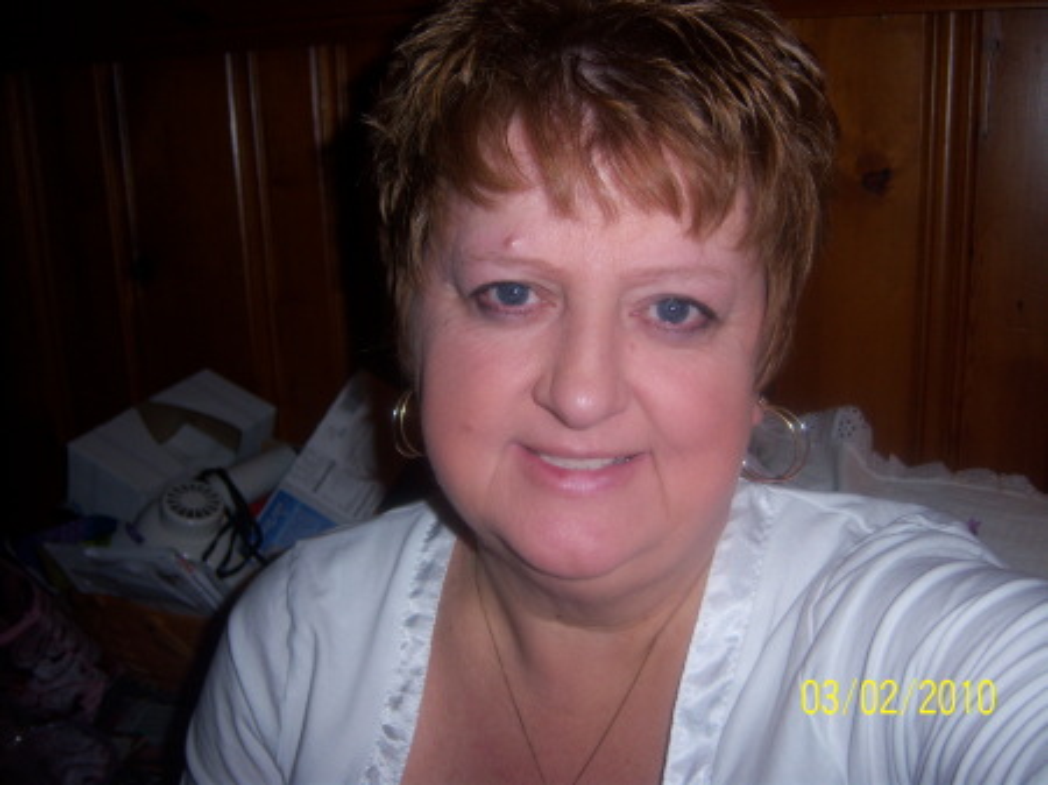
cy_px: 392
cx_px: 524
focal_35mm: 36
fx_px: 1089
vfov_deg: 39.6
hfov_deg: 51.4
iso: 80
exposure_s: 1/60
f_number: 2.8
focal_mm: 7.5
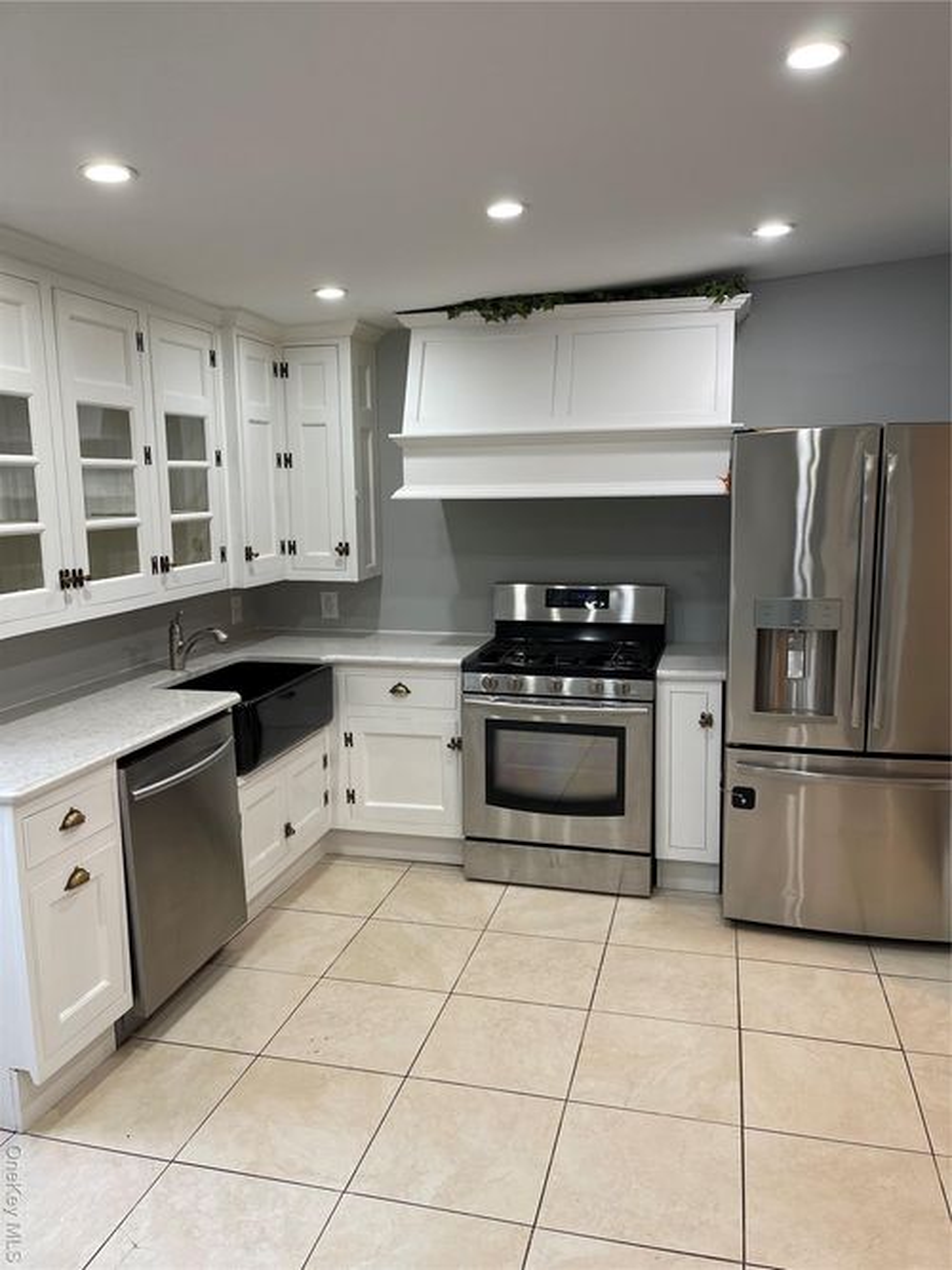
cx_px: 476
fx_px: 954
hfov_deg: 53.0
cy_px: 635
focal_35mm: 26
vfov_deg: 67.3
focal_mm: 5.1
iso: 64
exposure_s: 1/60
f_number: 1.6
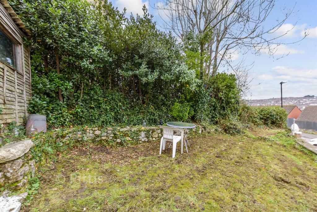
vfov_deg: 77.3
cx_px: 158
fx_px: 132
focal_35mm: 15
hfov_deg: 100.4
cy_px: 106
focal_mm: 10
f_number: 8
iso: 160
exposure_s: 1/10
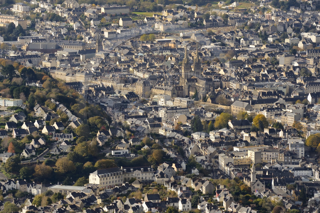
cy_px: 106
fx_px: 1777
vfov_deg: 6.9
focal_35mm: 200
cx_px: 160
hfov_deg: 10.3
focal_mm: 200
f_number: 7.1
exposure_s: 1/1250
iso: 400
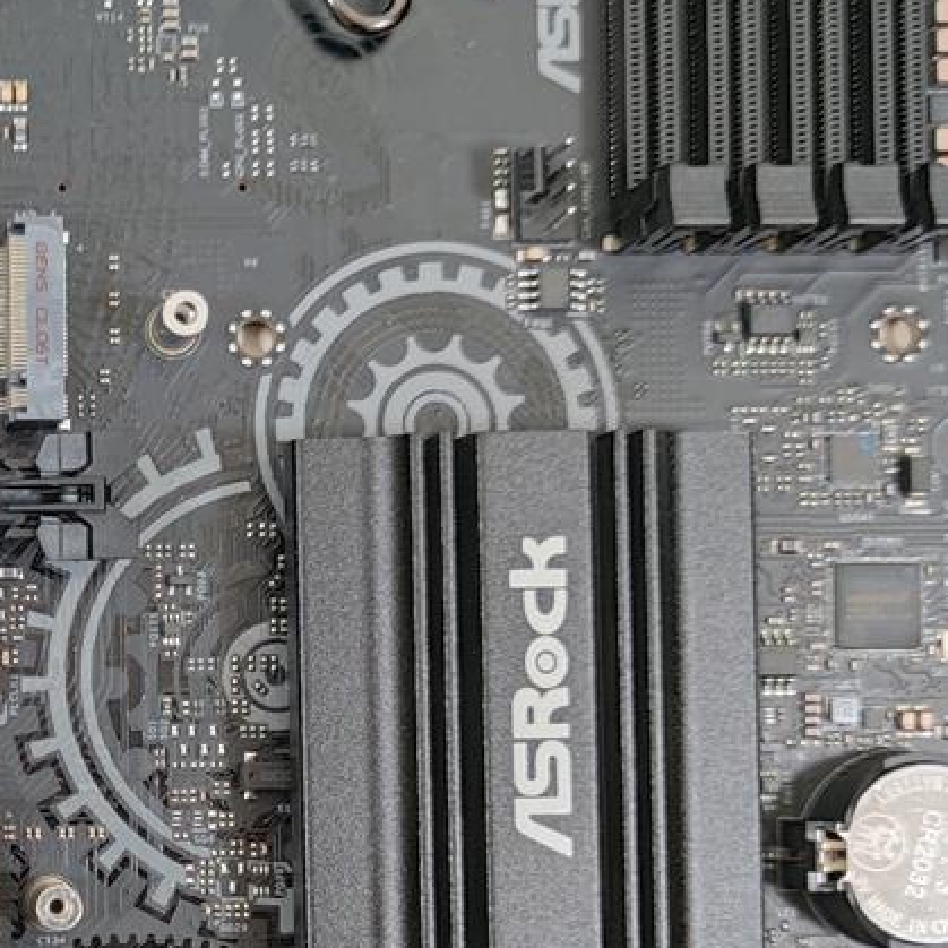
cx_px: -59
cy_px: 750
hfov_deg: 21.7
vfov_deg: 22.5
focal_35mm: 76
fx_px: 2355
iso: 282
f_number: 1.85
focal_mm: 6.78
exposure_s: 1/33
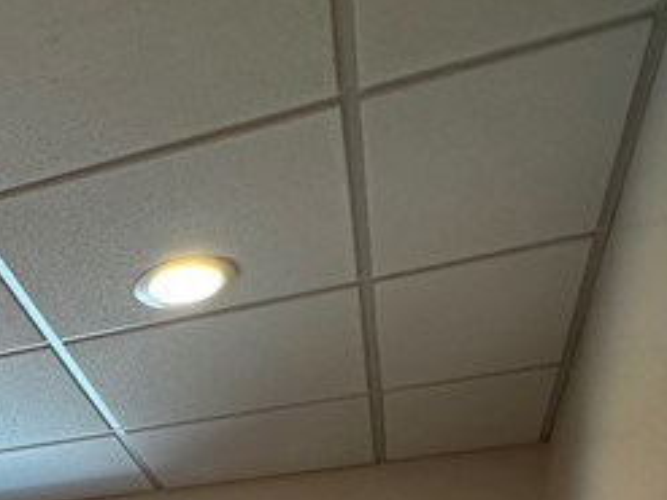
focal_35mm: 58
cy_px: 811
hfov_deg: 27.3
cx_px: -219
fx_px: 1117
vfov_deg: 20.4
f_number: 2.2
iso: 125
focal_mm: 2.22
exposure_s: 1/120
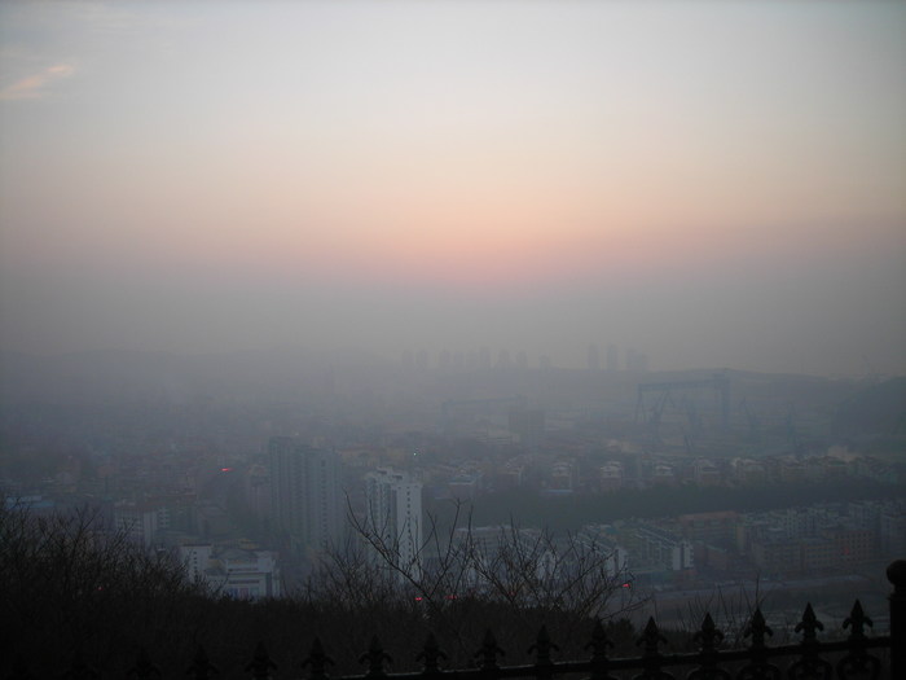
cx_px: 453
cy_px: 340
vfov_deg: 37.7
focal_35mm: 38
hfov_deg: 49.0
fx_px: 995
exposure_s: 1/57
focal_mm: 6.3
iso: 50
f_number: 3.2
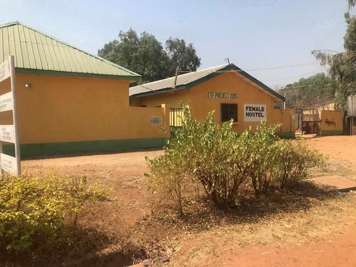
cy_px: 134
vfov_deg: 49.8
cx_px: 178
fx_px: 288
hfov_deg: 63.4
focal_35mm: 28
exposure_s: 1/2519
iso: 20
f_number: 1.8
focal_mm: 3.99
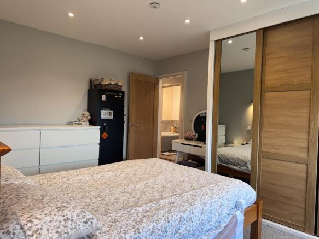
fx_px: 221
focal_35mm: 24
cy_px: 120
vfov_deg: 56.8
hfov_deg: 71.6
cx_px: 160
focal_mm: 6.76
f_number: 1.78
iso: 125
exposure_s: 1/100
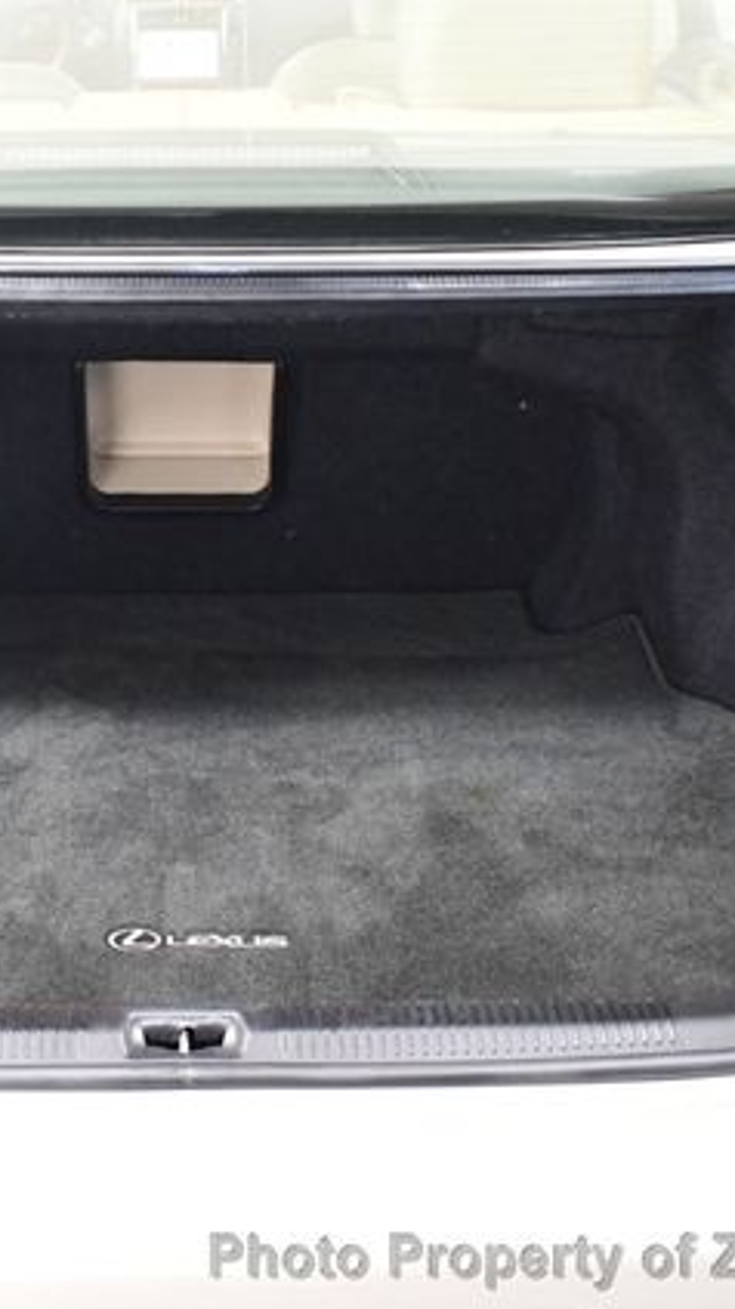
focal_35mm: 57
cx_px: 173
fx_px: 1978
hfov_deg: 20.9
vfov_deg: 36.6
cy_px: 658
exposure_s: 1/60
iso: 3600
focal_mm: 18
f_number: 3.5
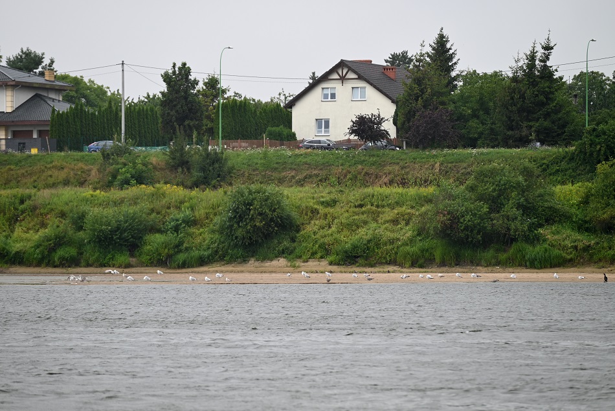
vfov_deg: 7.4
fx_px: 3161
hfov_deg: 11.1
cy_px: 206
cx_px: 308
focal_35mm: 185
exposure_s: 1/500
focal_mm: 185
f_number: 5.6
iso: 200
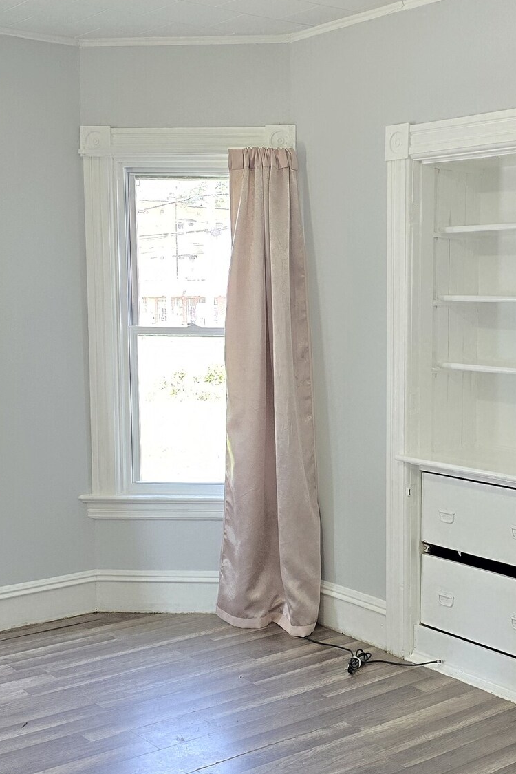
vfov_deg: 40.3
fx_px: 1053
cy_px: 408
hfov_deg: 27.3
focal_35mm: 49
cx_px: 364
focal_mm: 6.3
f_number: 1.7
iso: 250
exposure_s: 1/120
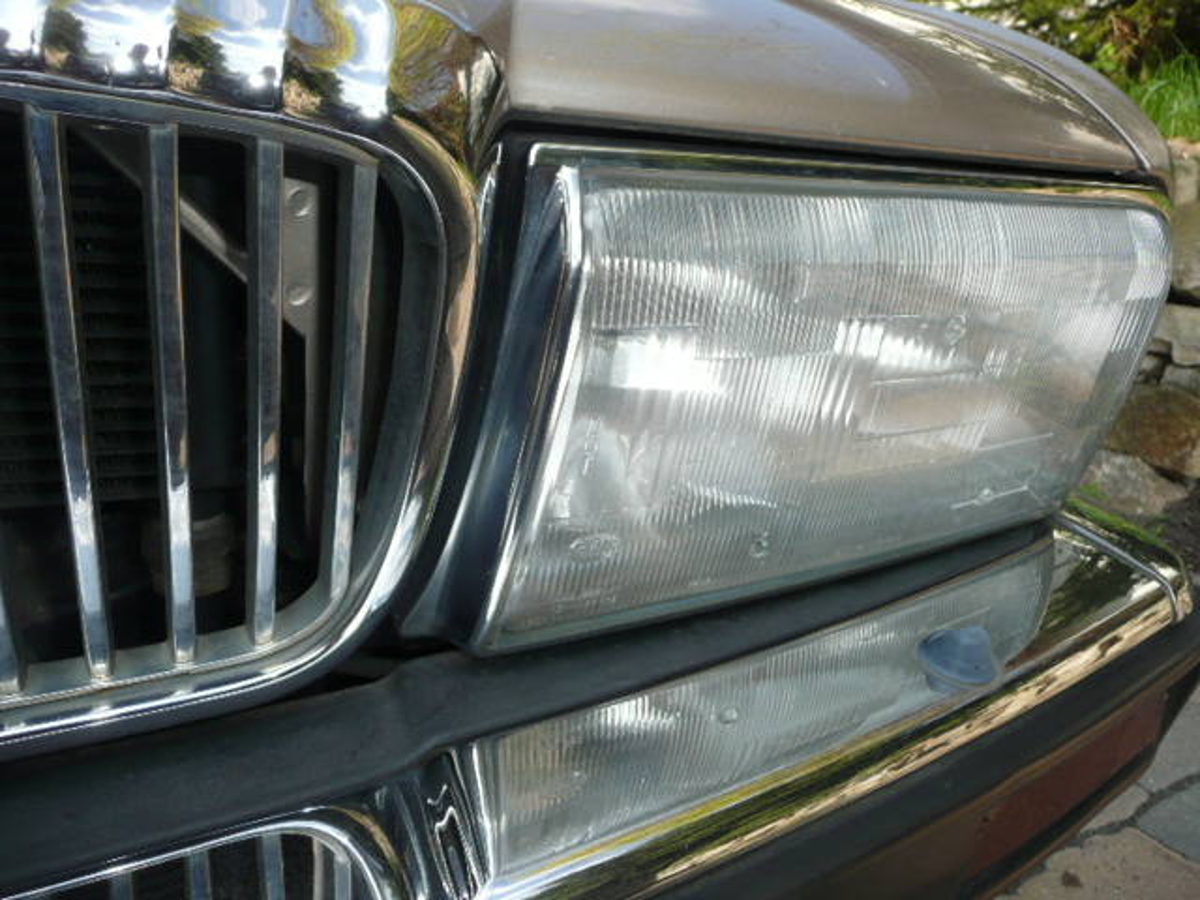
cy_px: 450
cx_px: 600
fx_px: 971
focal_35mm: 28
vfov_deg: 49.7
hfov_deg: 63.4
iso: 100
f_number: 3.3
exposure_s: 1/400
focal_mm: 4.6
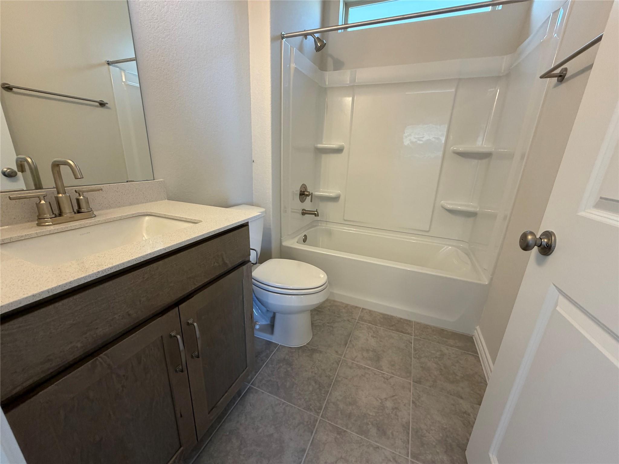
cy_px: 232
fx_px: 250
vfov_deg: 85.7
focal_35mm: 14
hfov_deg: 102.1
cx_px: 310
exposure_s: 1/60
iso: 160
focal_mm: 2.22
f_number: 2.2
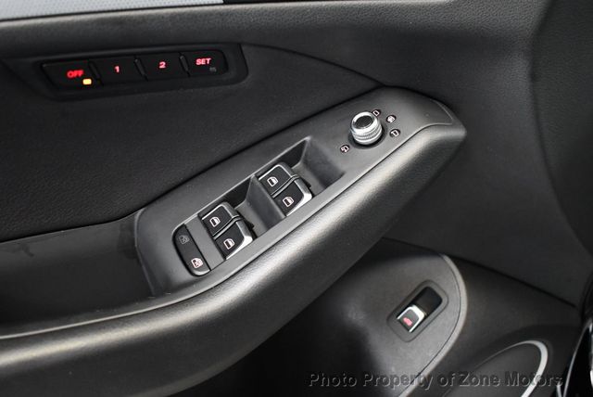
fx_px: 594
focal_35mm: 36
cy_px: 198
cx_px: 296
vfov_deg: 36.9
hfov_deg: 53.1
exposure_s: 1/80
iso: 3200
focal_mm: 18
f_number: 3.5
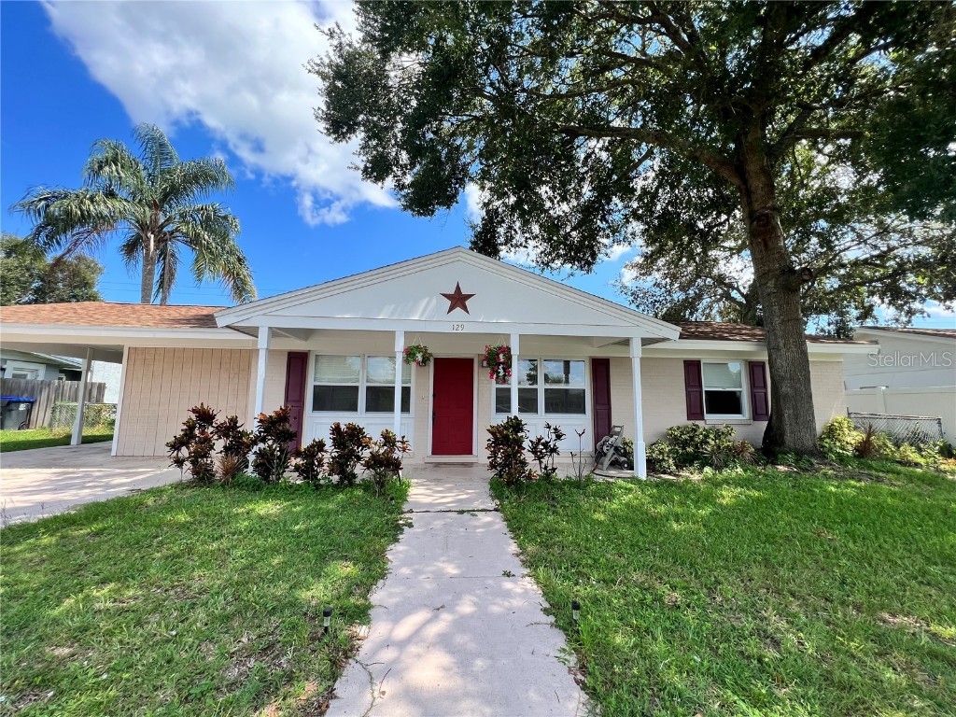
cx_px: 478
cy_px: 358
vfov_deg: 89.9
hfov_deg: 106.2
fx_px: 359
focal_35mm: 13
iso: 32
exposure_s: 1/978
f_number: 1.8
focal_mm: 1.57
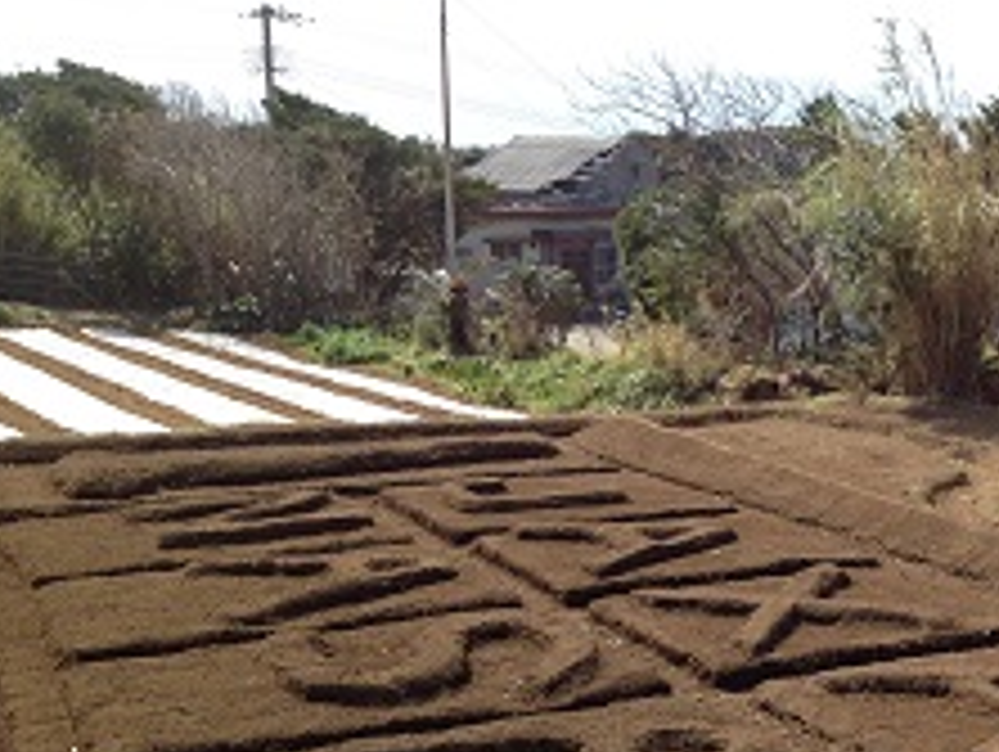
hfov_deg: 29.7
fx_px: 1820
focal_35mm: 63
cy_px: 603
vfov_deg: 23.0
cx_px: 846
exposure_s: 1/986
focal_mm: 4.28
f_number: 2.4
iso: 50
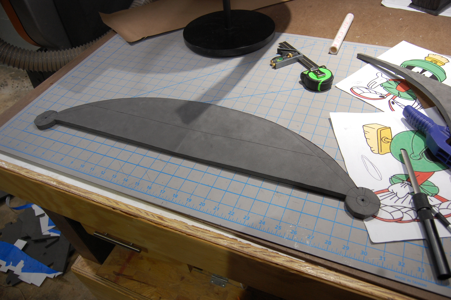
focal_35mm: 27
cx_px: 226
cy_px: 150
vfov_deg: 47.8
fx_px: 338
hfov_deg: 67.4
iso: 400
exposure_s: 1/60
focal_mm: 18
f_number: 4
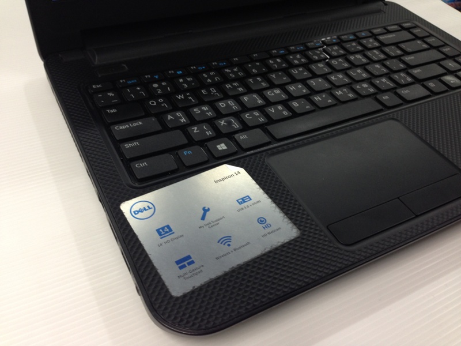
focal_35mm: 33
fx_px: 439
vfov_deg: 42.9
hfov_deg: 55.4
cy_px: 173
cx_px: 230
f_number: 2.4
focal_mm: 4.12
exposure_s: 1/20
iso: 64
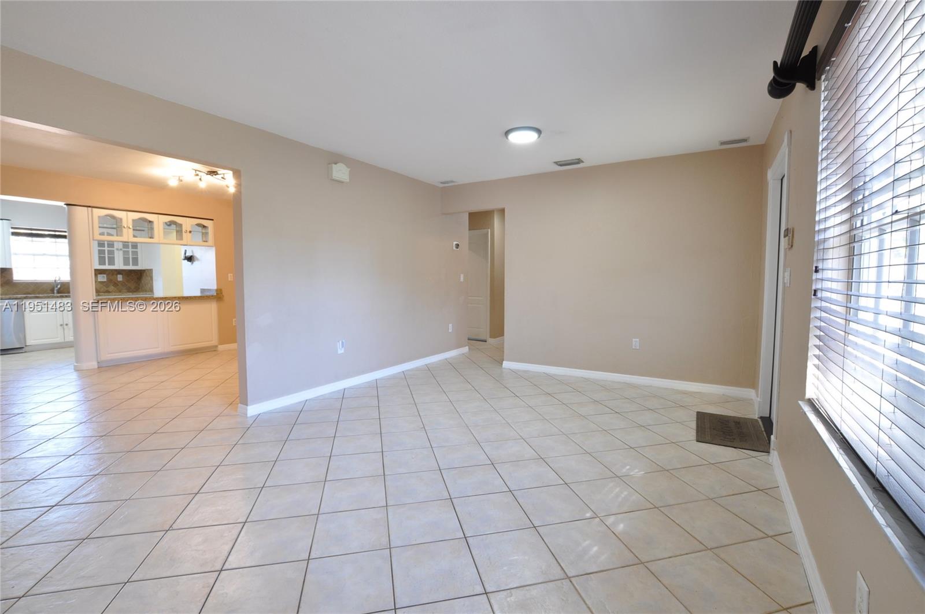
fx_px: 385
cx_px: 462
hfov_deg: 100.5
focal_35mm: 15
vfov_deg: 77.2
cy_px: 307
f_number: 8
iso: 400
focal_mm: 10
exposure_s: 1/6
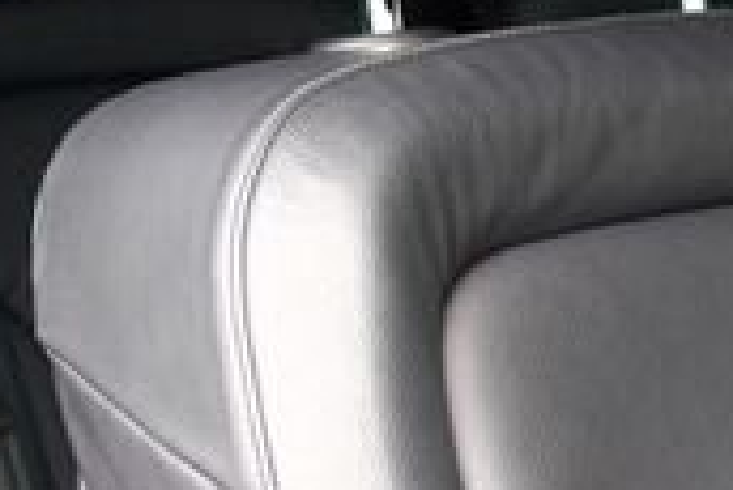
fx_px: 2914
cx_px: 1377
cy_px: 607
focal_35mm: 143
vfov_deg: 9.5
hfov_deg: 12.8
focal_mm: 24
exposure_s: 1/50
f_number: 3.5
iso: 100
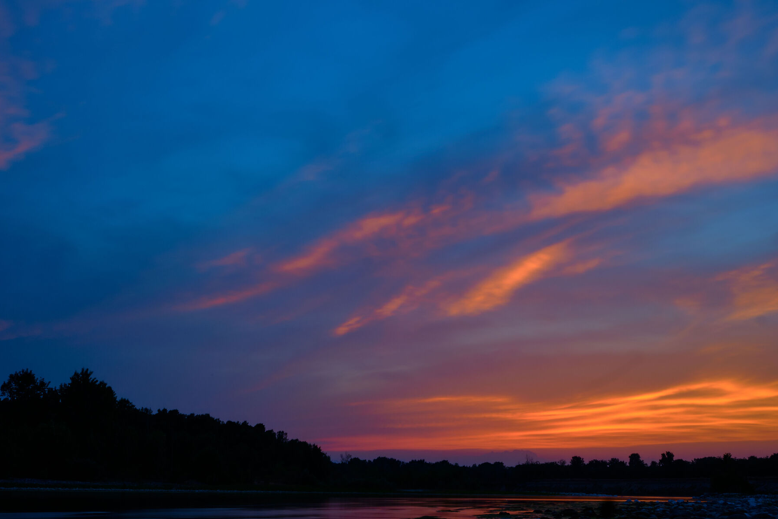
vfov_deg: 34.0
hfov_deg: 49.6
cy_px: 324
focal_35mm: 39
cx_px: 397
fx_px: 843
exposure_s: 60
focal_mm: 19.6
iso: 125
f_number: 16
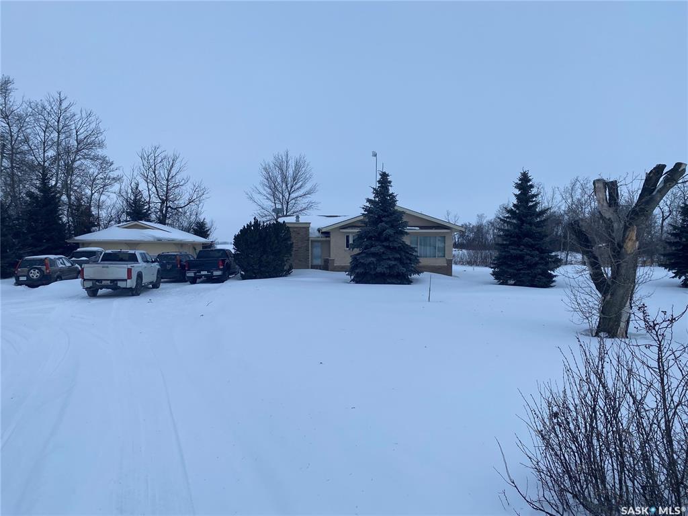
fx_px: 517
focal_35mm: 26
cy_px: 258
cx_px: 344
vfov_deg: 53.1
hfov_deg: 67.3
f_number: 1.8
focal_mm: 4.25
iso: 32
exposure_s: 1/2183
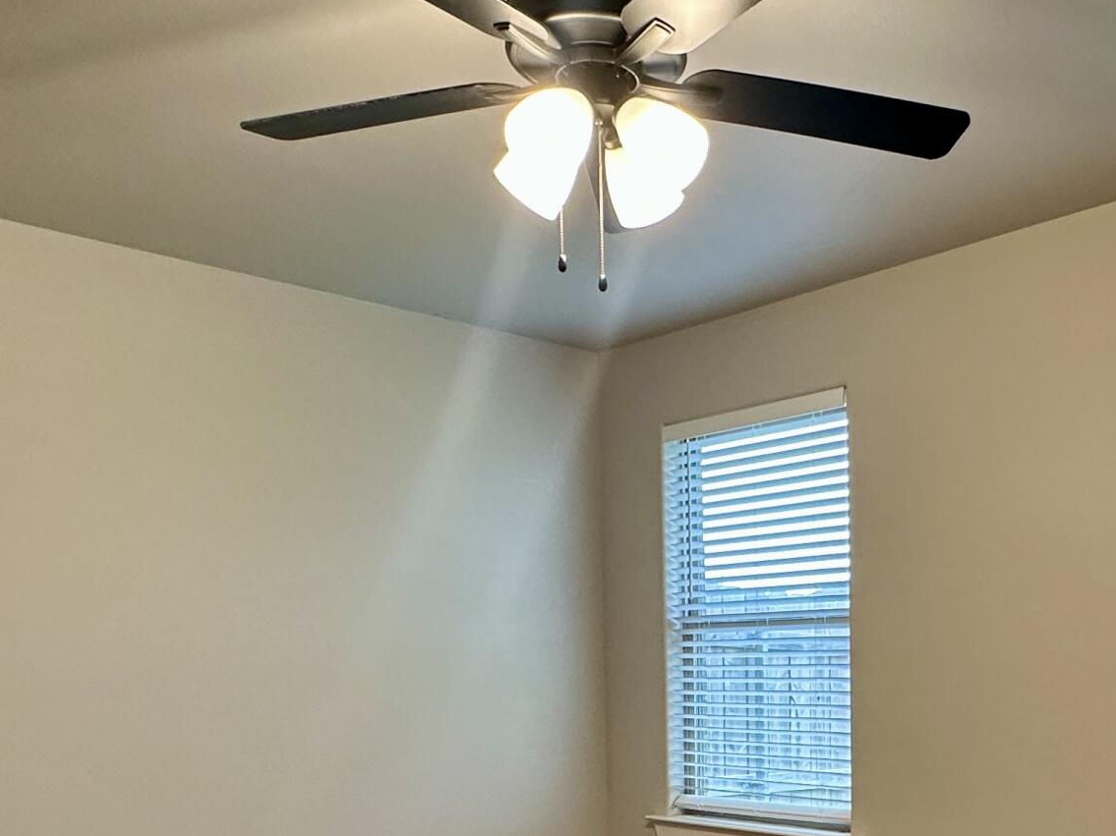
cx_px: 780
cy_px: 718
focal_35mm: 37
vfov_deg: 36.7
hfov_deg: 48.9
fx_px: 1193
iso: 160
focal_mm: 2.22
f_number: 2.2
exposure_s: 1/60
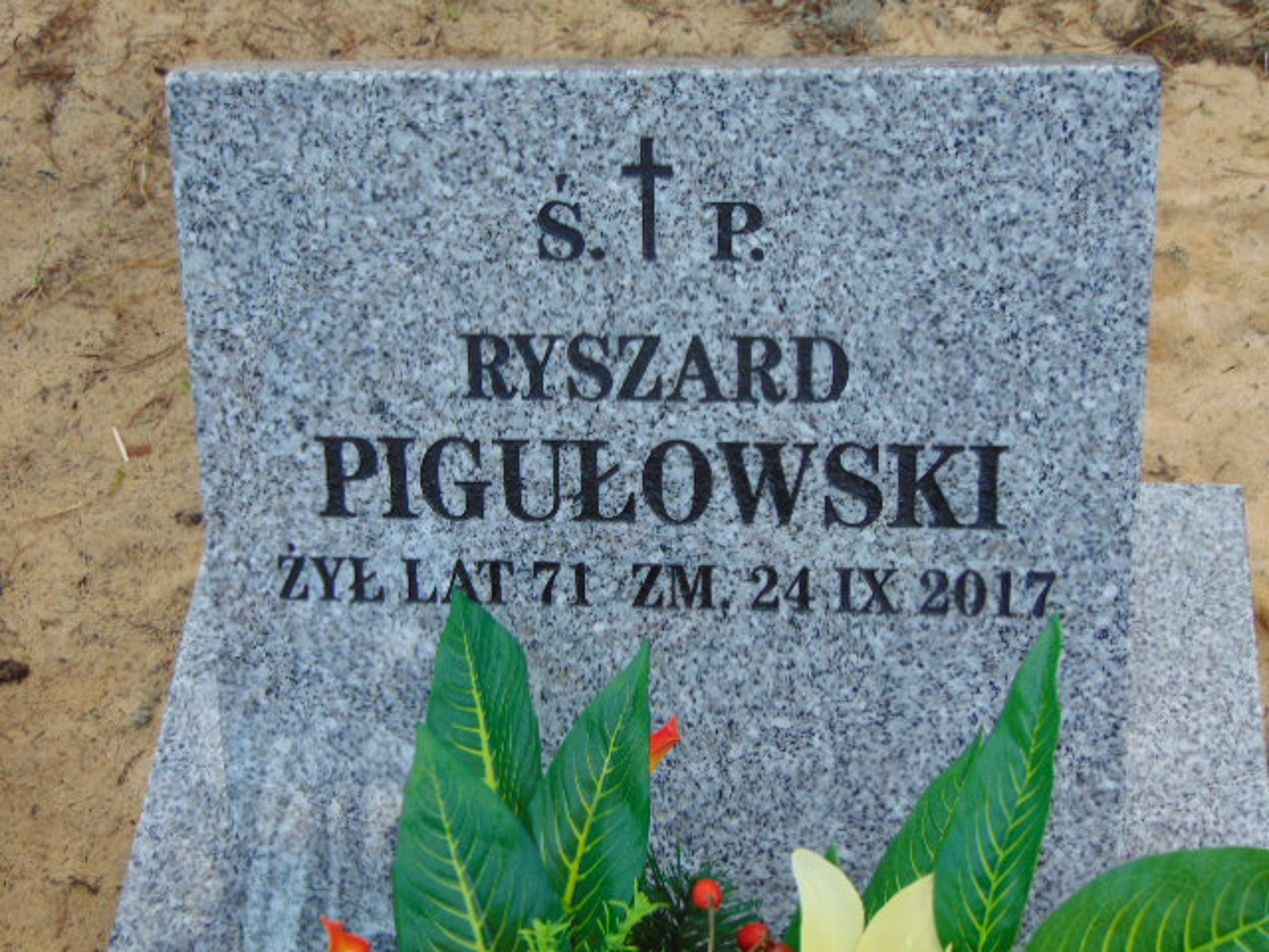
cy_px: 476
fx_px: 2200
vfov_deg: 24.4
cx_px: 634
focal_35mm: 60
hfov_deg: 32.2
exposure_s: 1/80
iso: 100
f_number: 3.6
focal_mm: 10.8
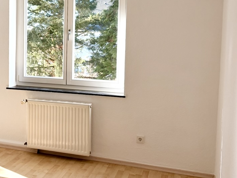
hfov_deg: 38.8
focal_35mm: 47
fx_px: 322
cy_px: 60
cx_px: 46
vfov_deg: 30.7
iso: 50
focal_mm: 5.96
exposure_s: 1/343
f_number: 1.6
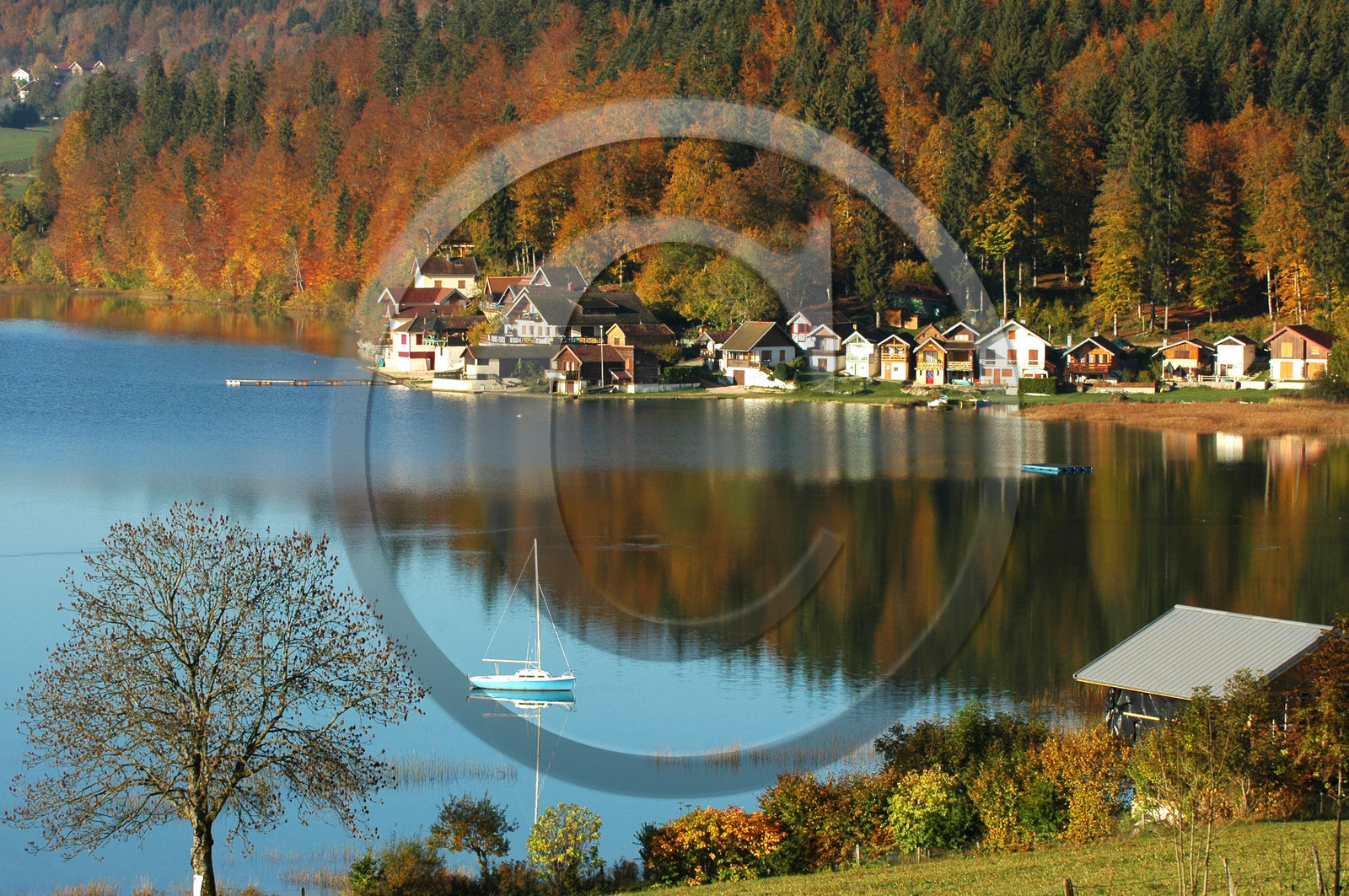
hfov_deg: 15.2
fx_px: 5053
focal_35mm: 135
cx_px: 674
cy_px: 448
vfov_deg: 10.1
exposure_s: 1/320
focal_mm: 90
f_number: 7.1
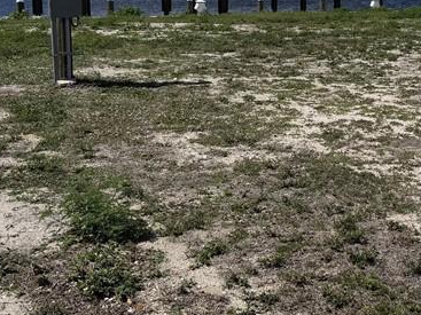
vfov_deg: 21.7
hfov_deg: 27.8
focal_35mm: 67
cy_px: 66
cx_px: 388
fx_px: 815
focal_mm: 6.76
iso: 80
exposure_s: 1/9091
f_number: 1.78
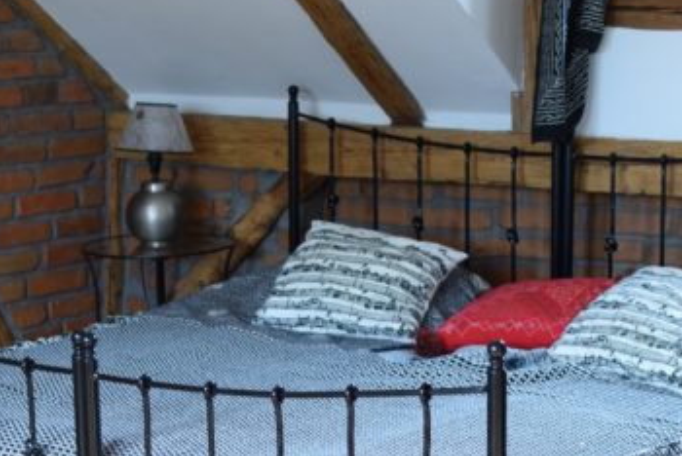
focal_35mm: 96
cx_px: 355
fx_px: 1818
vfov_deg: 14.3
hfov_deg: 21.2
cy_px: 297
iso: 800
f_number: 3.2
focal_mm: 35
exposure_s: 1/60
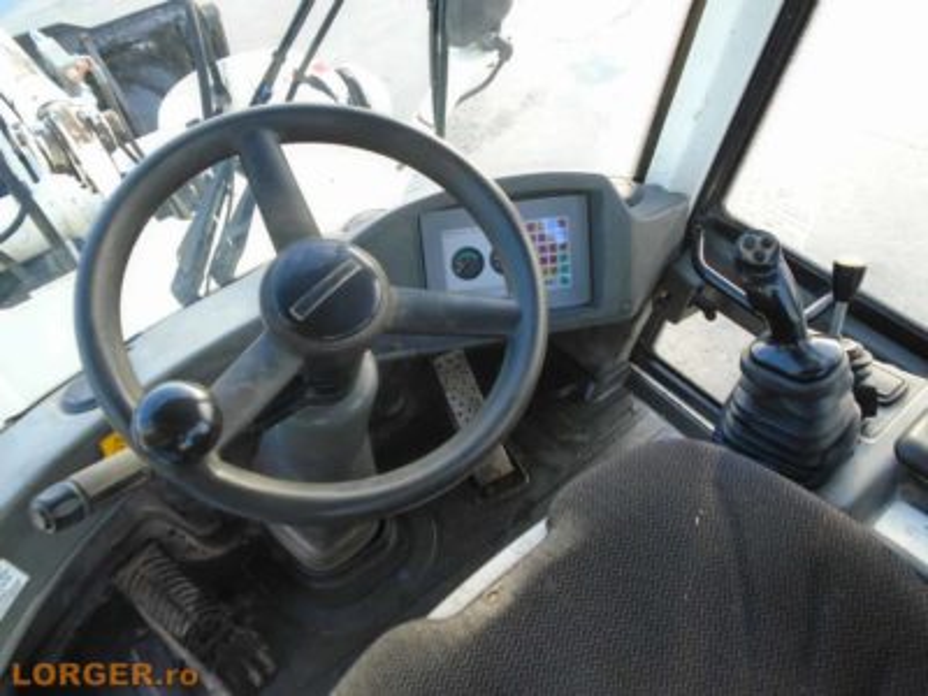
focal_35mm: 26
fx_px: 697
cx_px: 464
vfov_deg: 53.1
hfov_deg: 67.3
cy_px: 348
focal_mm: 4.6
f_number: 3.2
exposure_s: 1/40
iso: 100
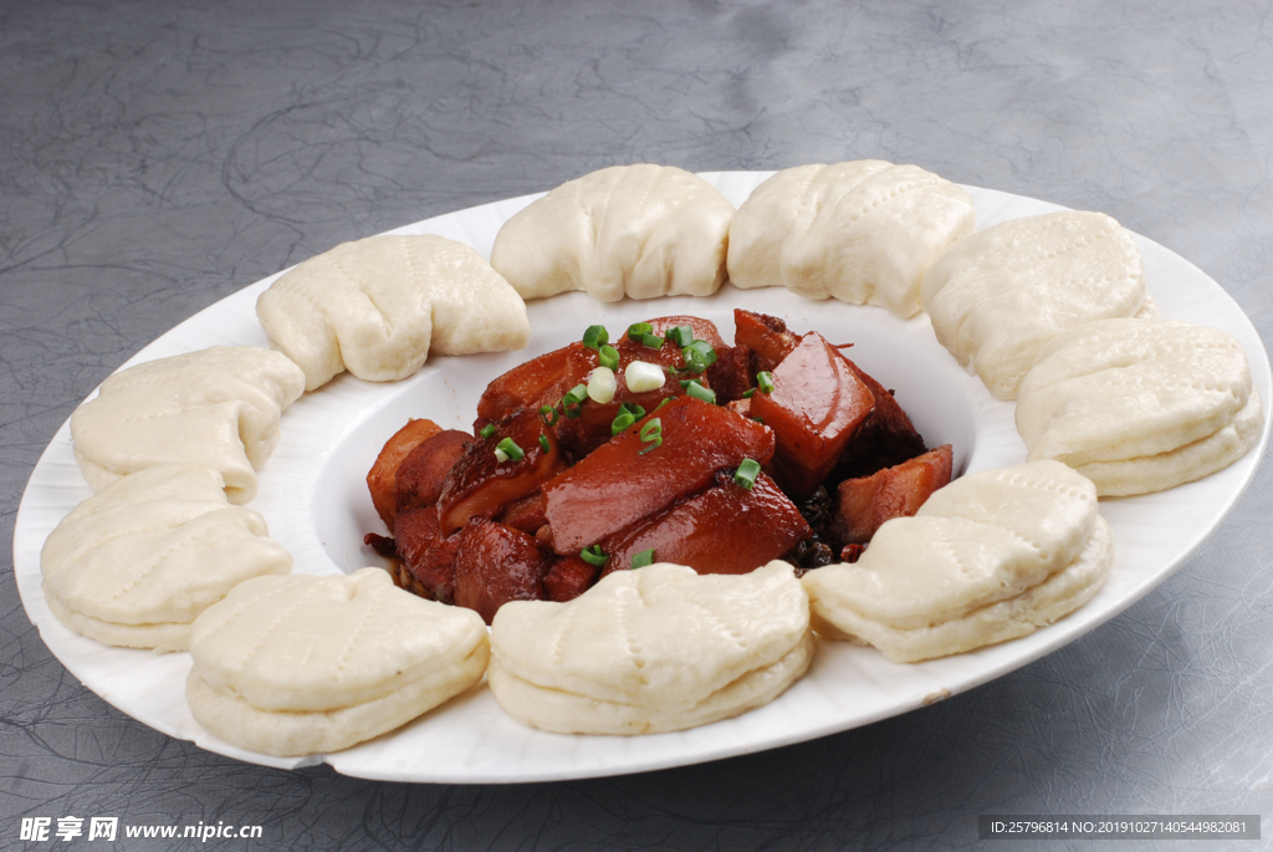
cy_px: 426
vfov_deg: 18.2
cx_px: 636
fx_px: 2655
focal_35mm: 75
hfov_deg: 27.0
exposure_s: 1/125
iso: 100
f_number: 14
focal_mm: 50
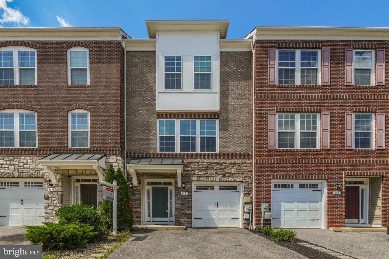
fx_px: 178
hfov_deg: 95.0
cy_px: 130
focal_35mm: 16
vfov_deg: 72.0
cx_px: 194
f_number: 8
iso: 400
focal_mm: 11
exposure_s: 1/640
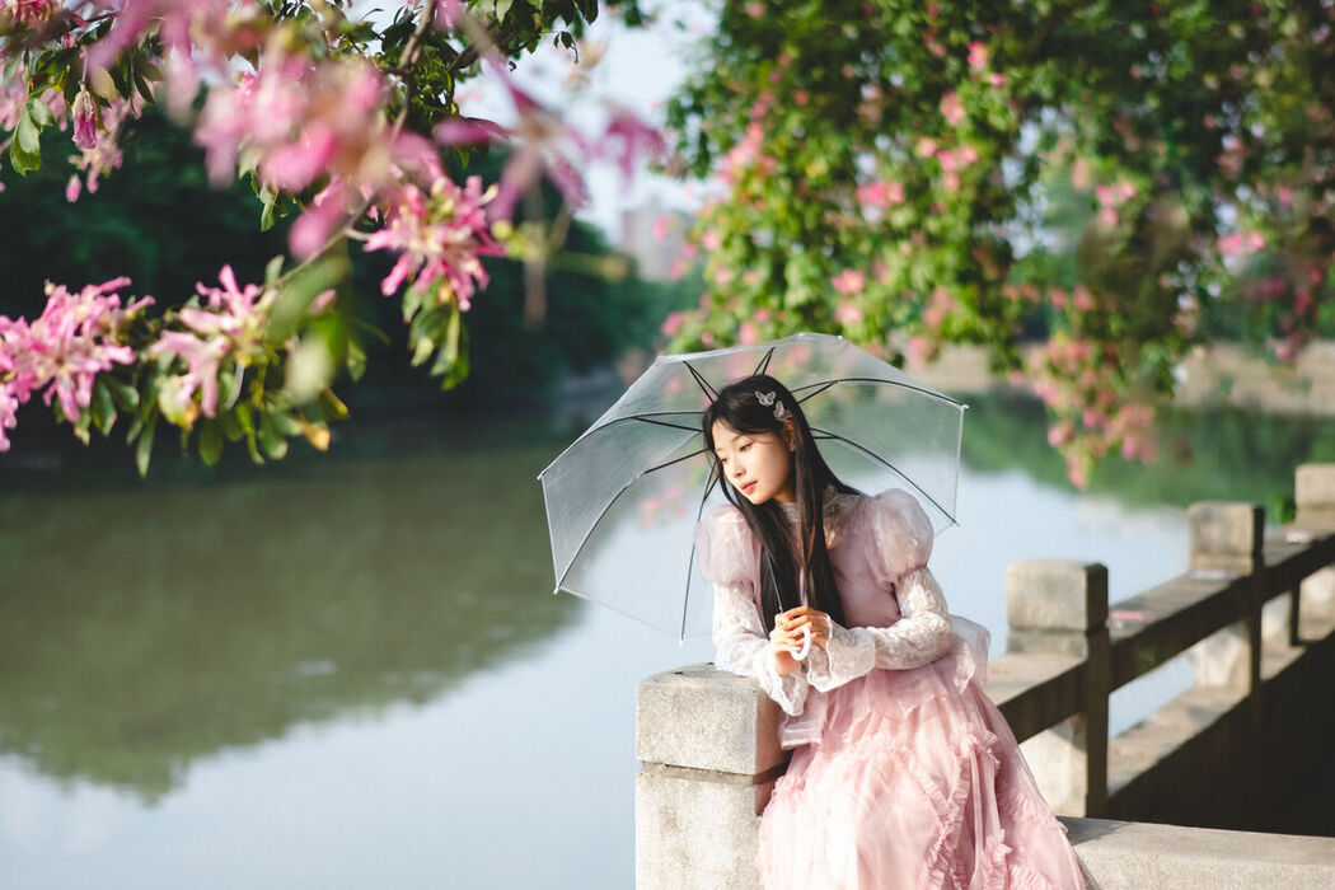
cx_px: 668
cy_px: 445
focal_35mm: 58
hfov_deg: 34.5
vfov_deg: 23.4
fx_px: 2151
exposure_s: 1/8000
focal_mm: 58
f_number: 1.8
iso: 400
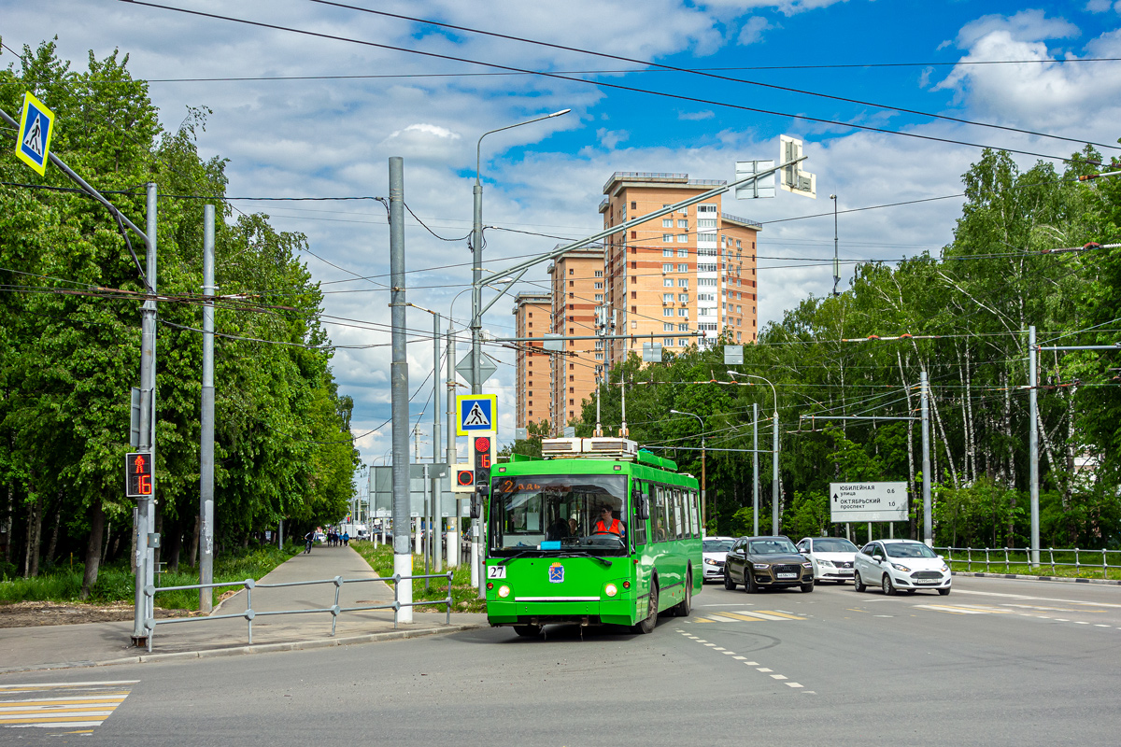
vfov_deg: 30.5
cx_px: 560
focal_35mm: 44
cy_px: 374
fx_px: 1370
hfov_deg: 44.5
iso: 80
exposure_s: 1/1000
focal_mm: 16.2
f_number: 3.5
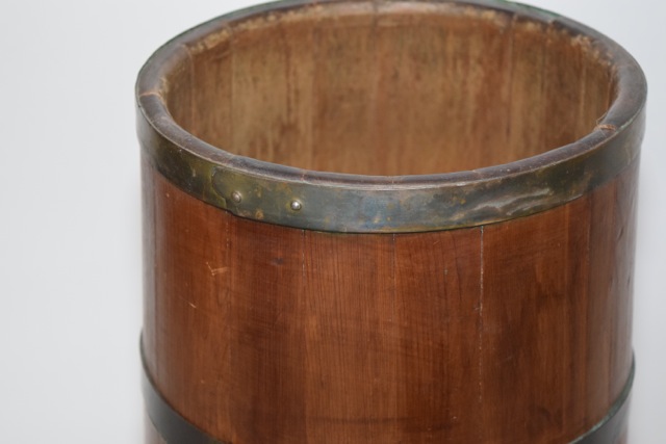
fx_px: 1526
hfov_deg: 24.6
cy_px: 222
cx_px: 333
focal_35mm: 82
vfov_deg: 16.6
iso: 1600
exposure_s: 1/125
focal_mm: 55
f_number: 5.6
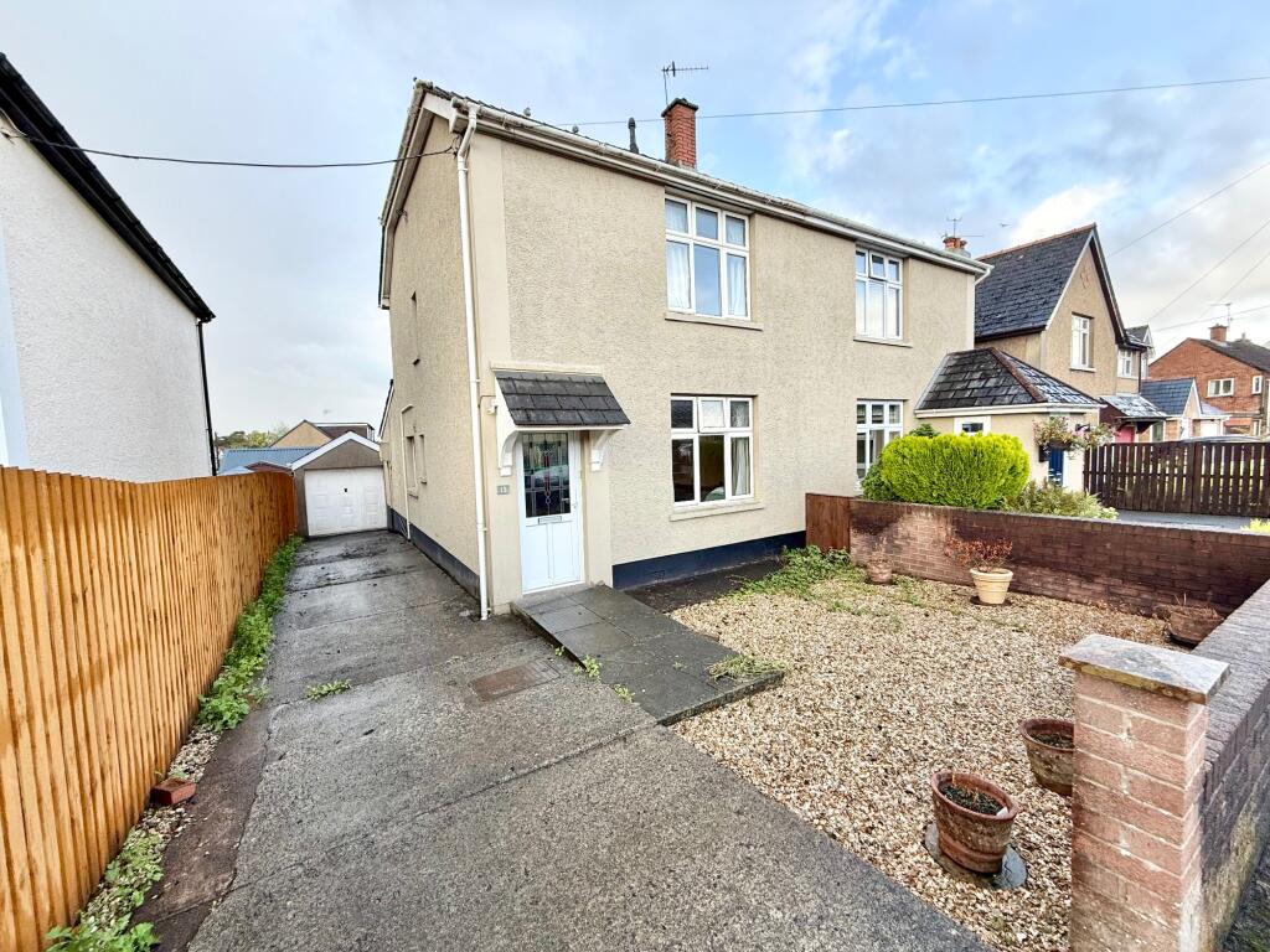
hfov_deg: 102.1
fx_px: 514
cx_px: 635
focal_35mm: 14
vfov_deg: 85.7
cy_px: 476
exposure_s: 1/206
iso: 50
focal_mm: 2.22
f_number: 2.2
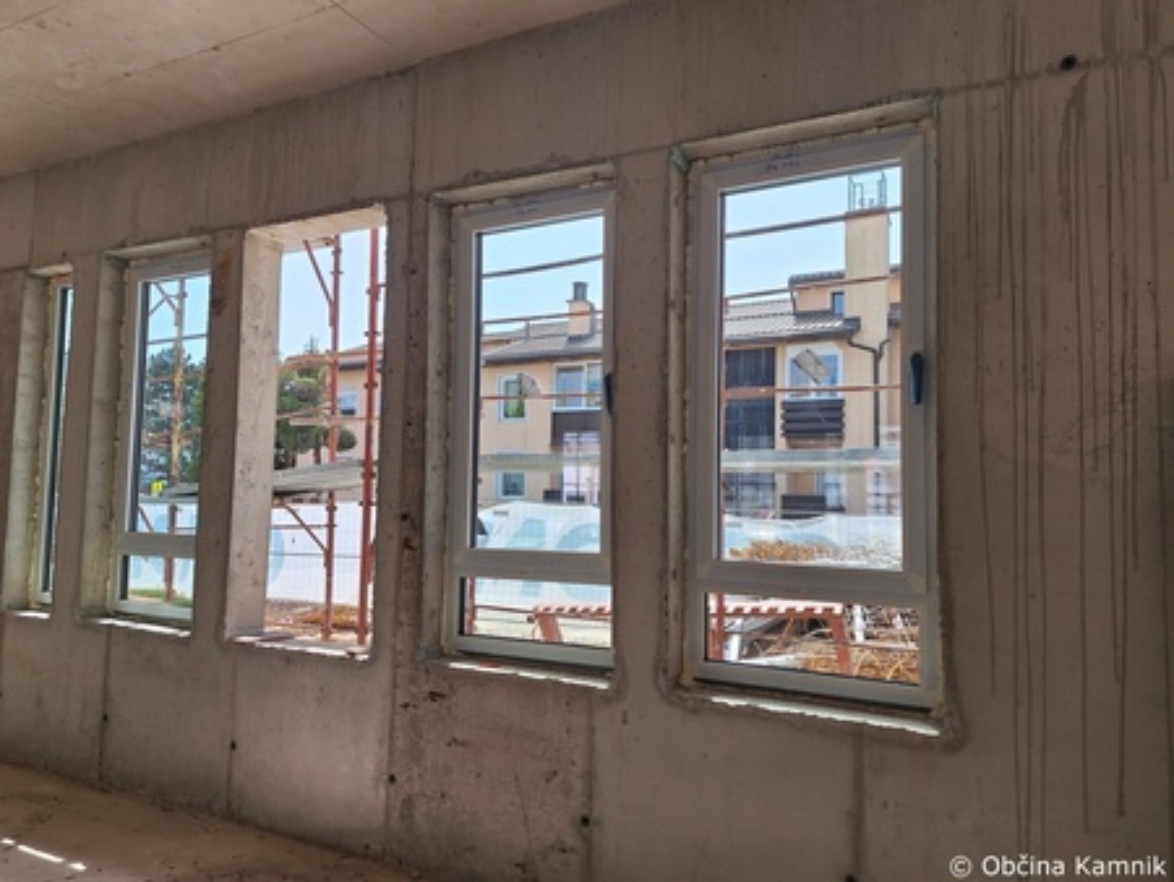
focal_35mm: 23
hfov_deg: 73.9
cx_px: 587
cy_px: 441
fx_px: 780
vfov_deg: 58.9
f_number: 1.8
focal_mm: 5.54
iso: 40
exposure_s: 1/867
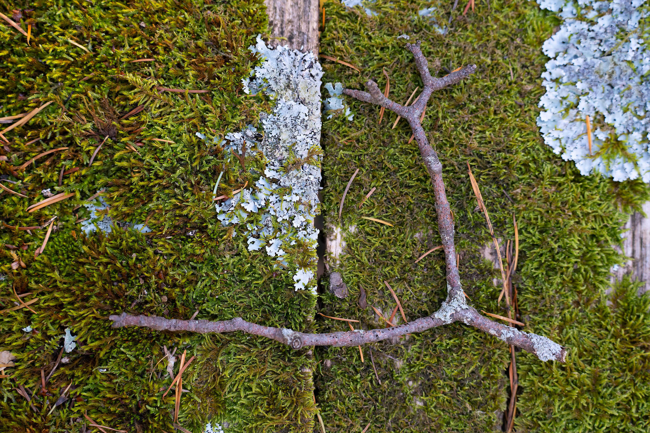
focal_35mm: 52
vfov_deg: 26.0
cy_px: 216
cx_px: 325
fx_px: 939
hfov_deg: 38.2
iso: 640
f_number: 3.5
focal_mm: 52
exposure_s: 1/320
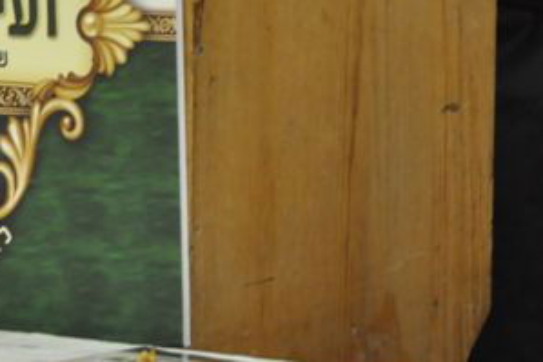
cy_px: -227
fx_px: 4025
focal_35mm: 267
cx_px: 249
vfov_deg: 5.1
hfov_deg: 7.7
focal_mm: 52
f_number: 5.3
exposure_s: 1/40
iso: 1250
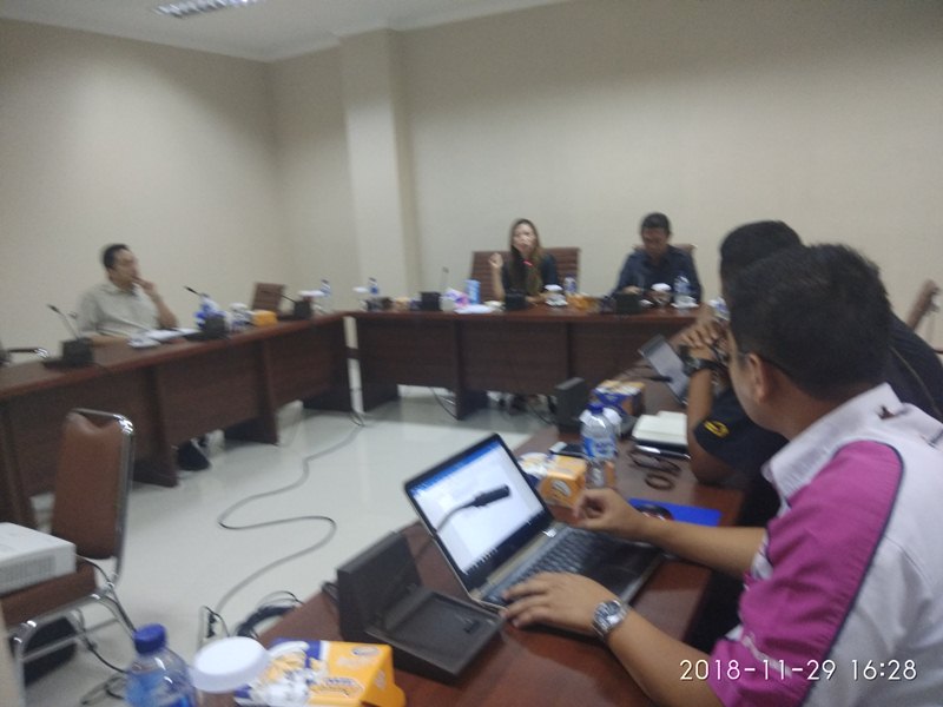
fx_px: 572
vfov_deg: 63.4
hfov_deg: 79.0
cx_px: 472
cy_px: 354
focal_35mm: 21
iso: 400
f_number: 2
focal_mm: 3.57
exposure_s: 1/25
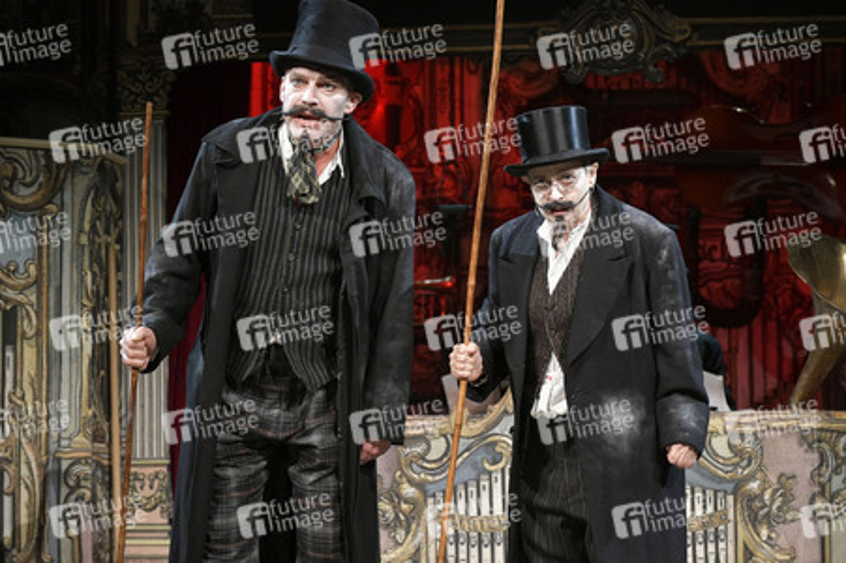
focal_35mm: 135
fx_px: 3170
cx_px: 423
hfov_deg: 15.2
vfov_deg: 10.1
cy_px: 282
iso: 2500
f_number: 5.6
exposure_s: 1/200
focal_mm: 135
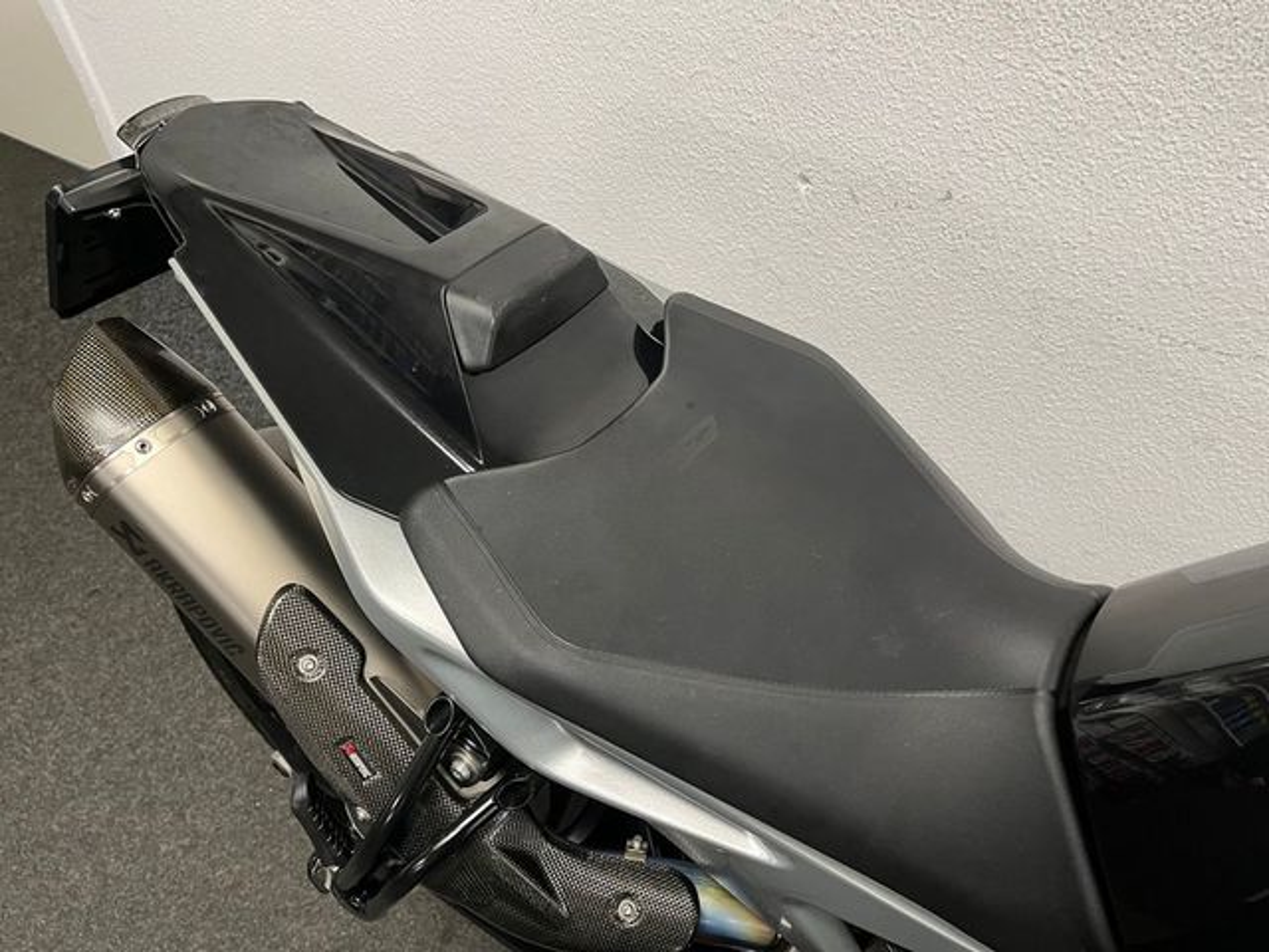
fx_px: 953
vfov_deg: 53.1
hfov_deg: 67.3
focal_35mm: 26
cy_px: 476
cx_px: 634
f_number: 1.6
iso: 100
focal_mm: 5.1
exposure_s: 1/50
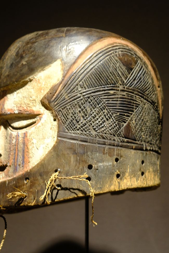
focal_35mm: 120
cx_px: 59
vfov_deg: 17.1
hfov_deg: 11.4
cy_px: 135
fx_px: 845
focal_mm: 60
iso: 800
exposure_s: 1/38
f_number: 4
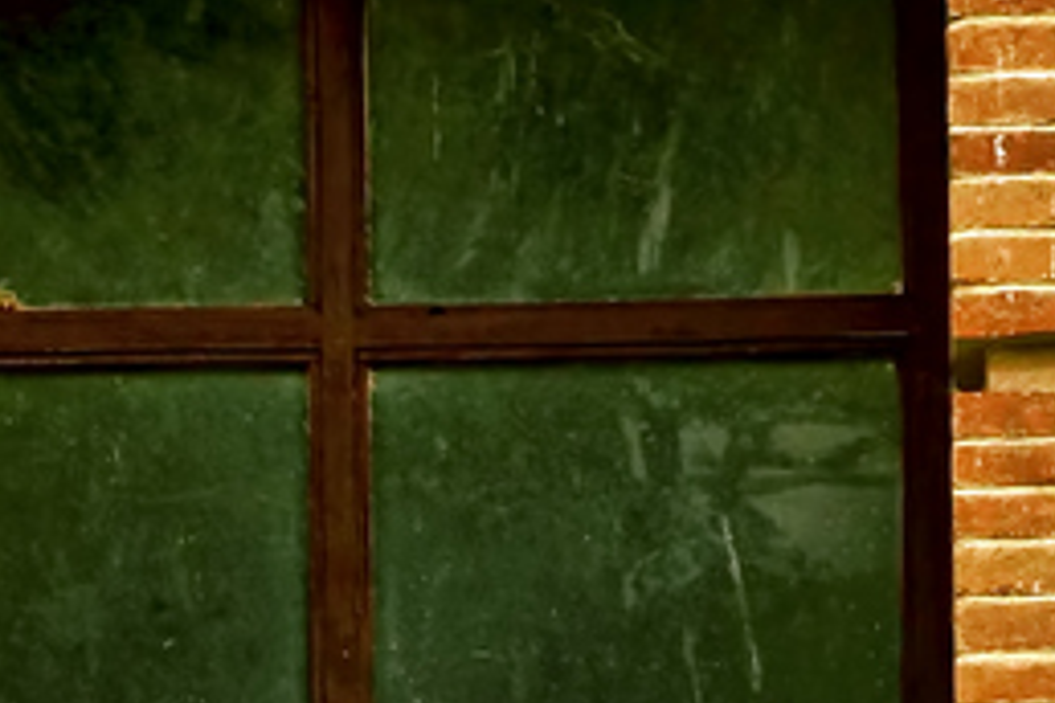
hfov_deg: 5.2
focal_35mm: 399
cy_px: 247
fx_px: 11692
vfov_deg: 3.4
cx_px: 370
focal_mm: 55
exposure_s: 1/125
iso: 200
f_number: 9
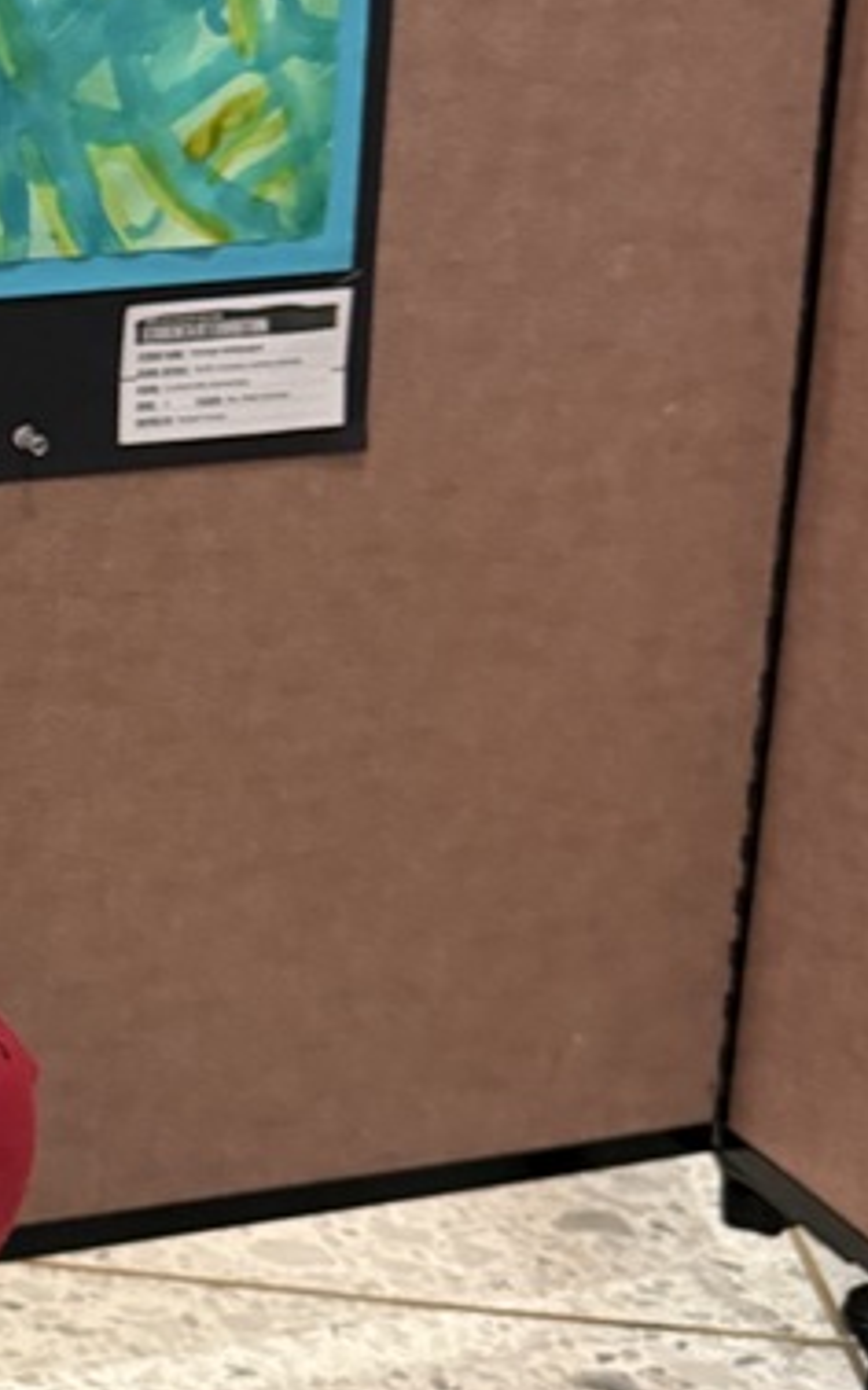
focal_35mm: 69
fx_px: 2614
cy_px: 559
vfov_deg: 29.7
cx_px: -390
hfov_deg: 17.2
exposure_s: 1/60
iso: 640
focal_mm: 6.76
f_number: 1.78
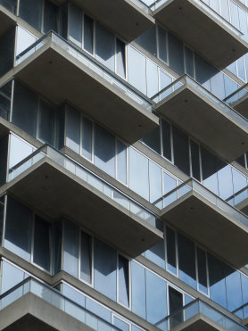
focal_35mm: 147
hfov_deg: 10.1
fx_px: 1405
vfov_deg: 13.4
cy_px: 153
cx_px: 176
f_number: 4
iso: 100
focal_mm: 16
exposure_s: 1/500
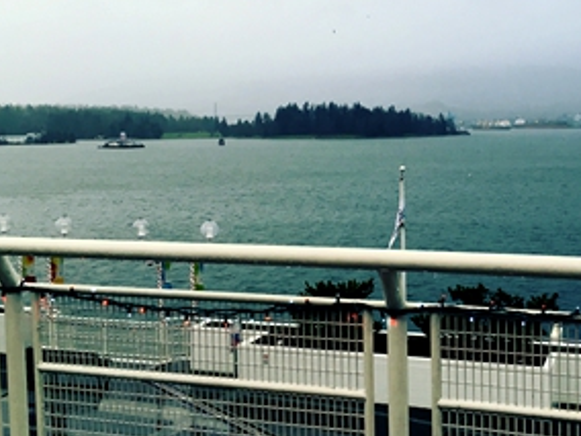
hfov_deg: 40.5
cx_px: 409
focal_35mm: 46
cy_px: 168
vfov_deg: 31.4
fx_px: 772
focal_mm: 4.15
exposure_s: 1/40
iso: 25
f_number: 2.2
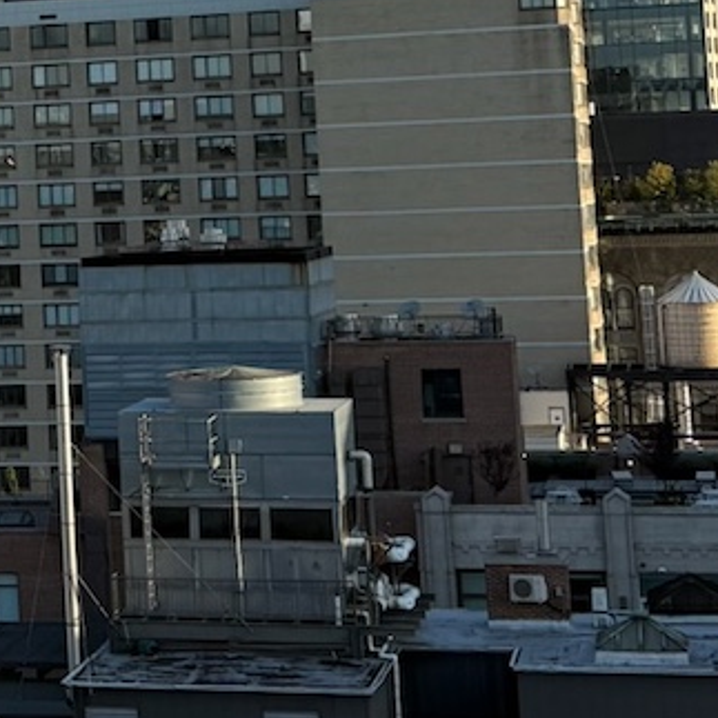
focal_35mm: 105
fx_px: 2464
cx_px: -102
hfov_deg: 16.0
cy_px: 36
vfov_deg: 16.3
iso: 80
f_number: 1.78
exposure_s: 1/2801
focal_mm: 6.76
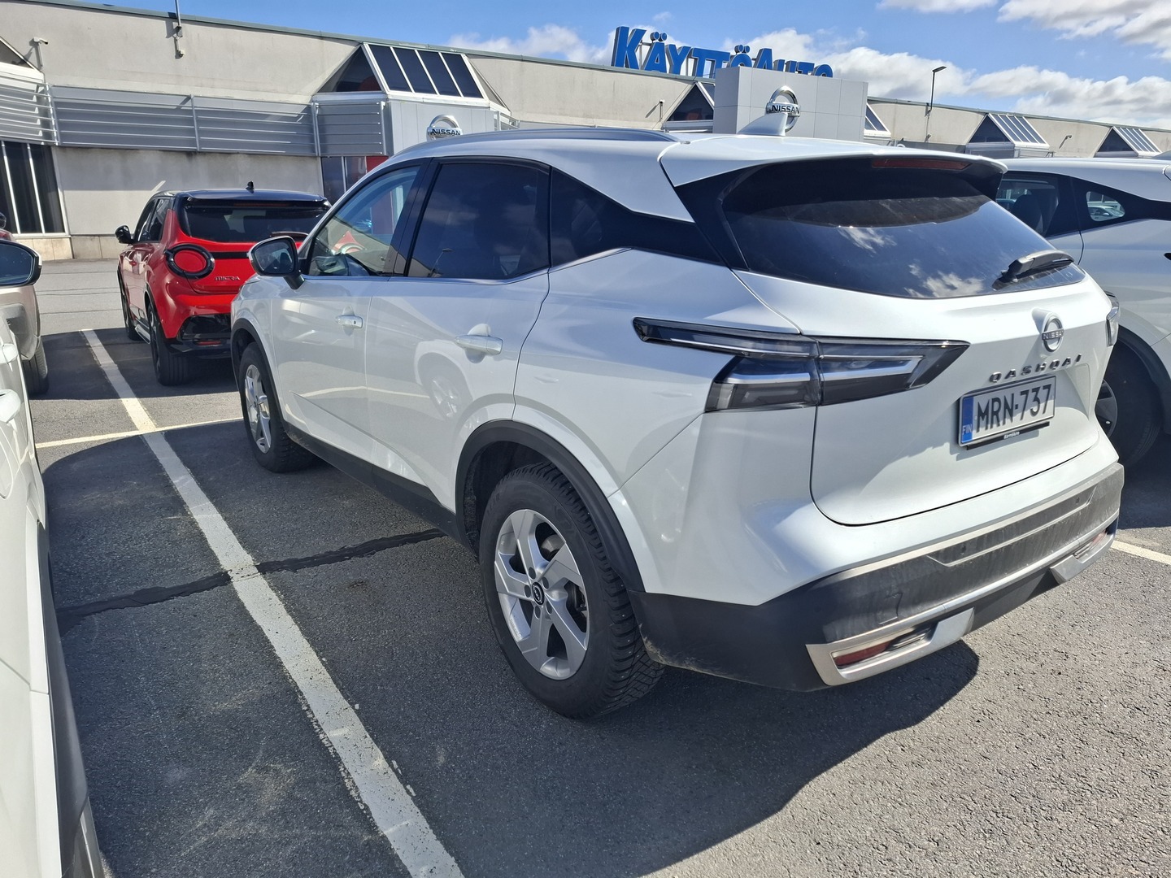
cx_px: 586
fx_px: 778
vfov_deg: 58.9
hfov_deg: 73.9
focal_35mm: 23
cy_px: 439
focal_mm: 5.54
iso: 50
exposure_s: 1/2611
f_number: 1.8
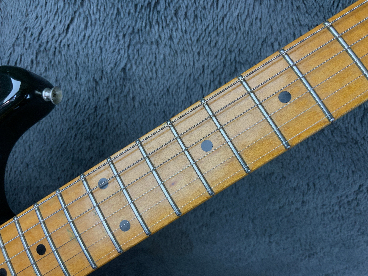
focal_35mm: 29
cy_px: 138
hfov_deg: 61.7
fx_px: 308
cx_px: 184
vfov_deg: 48.2
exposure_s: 1/122
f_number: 1.8
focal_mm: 3
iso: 40
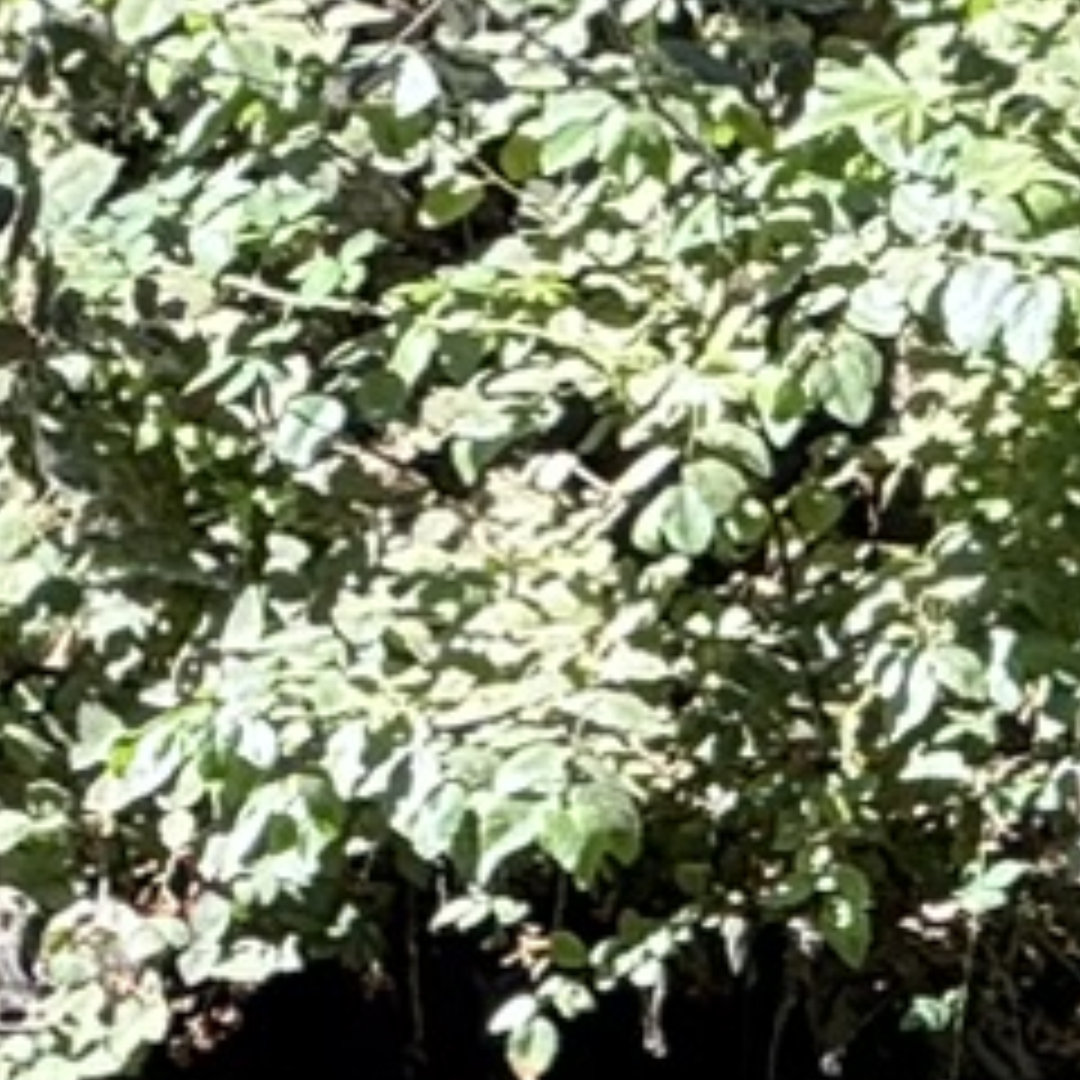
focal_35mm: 904
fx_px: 31910
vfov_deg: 1.9
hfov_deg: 1.9
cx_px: 270
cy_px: 850
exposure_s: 1/212
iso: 50
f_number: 2.8
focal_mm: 15.66
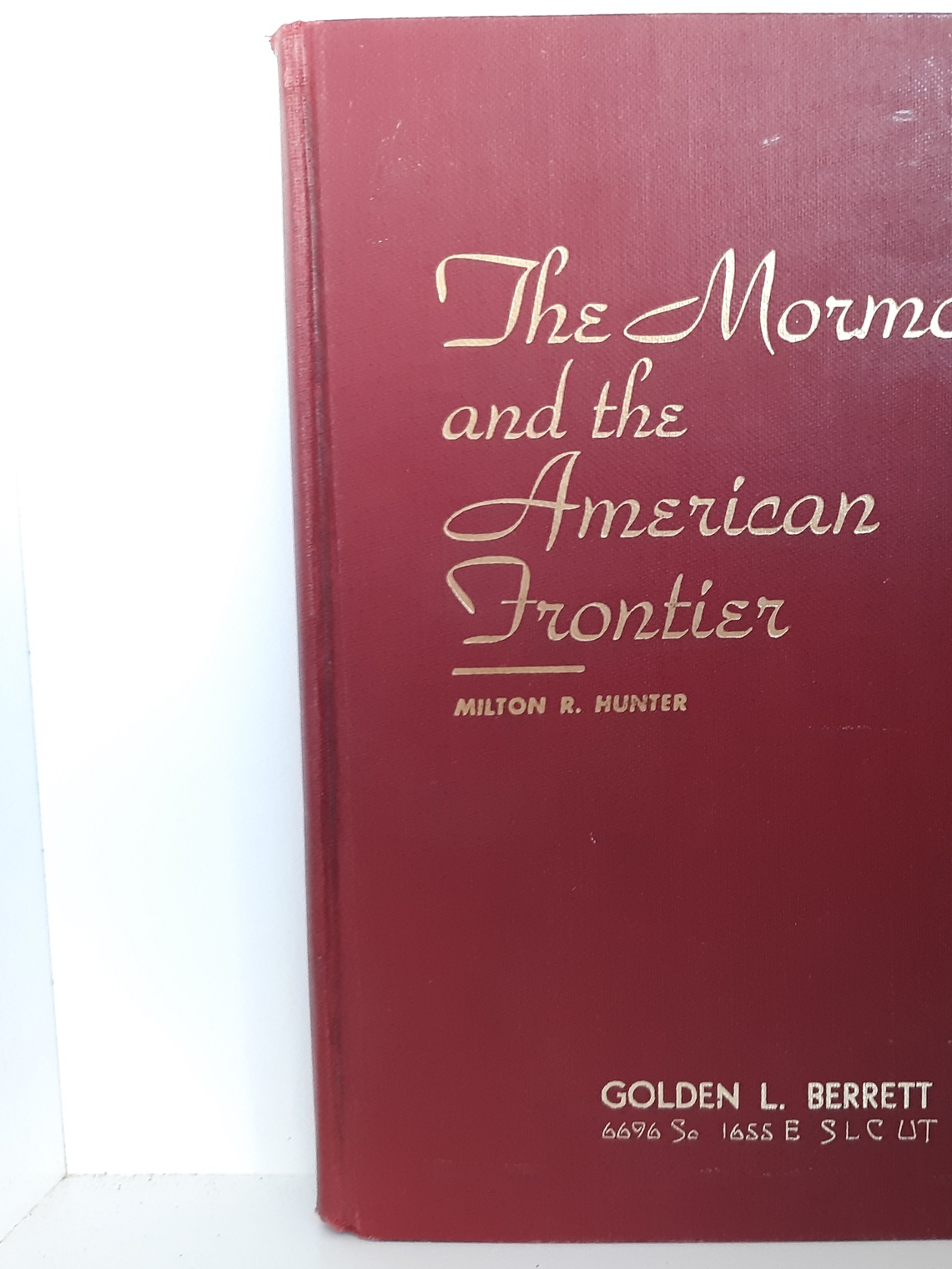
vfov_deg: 49.0
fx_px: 1393
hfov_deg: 36.7
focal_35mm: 38
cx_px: 730
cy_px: 634
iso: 200
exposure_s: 1/30
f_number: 1.7
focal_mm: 3.7
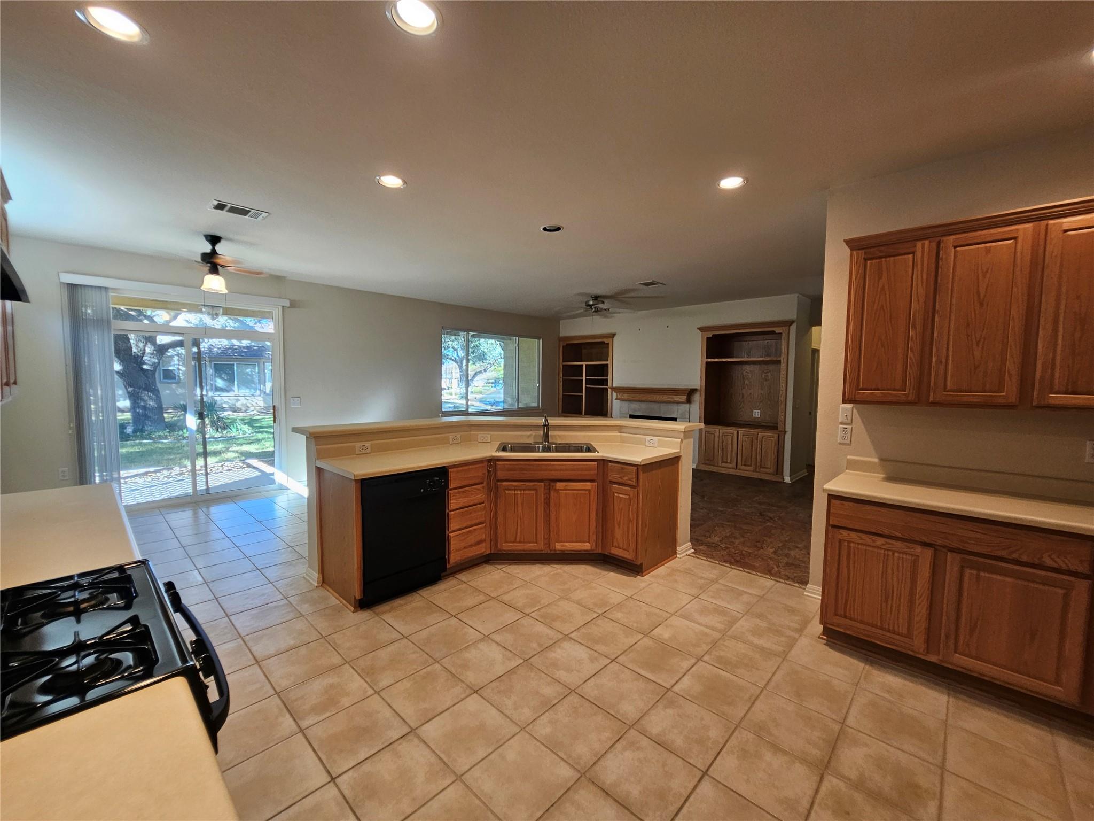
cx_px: 547
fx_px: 411
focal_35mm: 13
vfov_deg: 89.9
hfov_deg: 106.2
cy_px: 410
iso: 125
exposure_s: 1/60
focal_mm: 2.2
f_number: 2.2
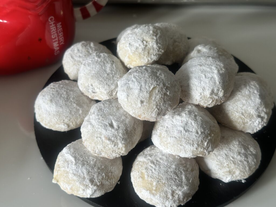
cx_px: 138
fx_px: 383
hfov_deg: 39.7
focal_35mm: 48
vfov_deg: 30.3
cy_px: 104
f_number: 1.78
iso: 40
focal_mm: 6.86
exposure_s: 1/100
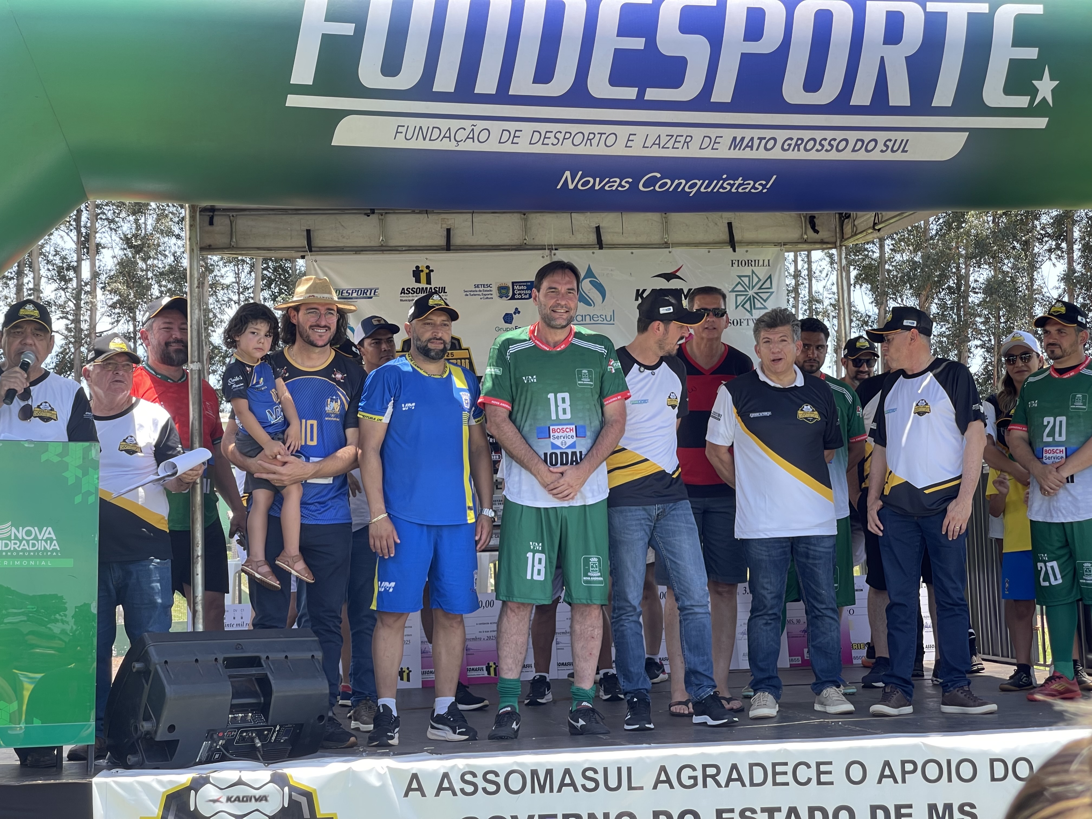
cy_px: 410
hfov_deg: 30.3
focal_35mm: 64
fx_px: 2019
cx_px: 546
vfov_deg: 22.9
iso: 20
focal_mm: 7.5
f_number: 2.2
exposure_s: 1/123
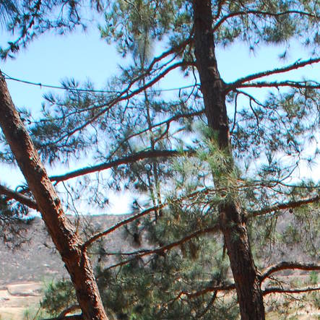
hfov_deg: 20.4
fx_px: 868
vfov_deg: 17.3
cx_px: 300
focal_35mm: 83
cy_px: 567
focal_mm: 18
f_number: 9
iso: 500
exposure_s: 1/320
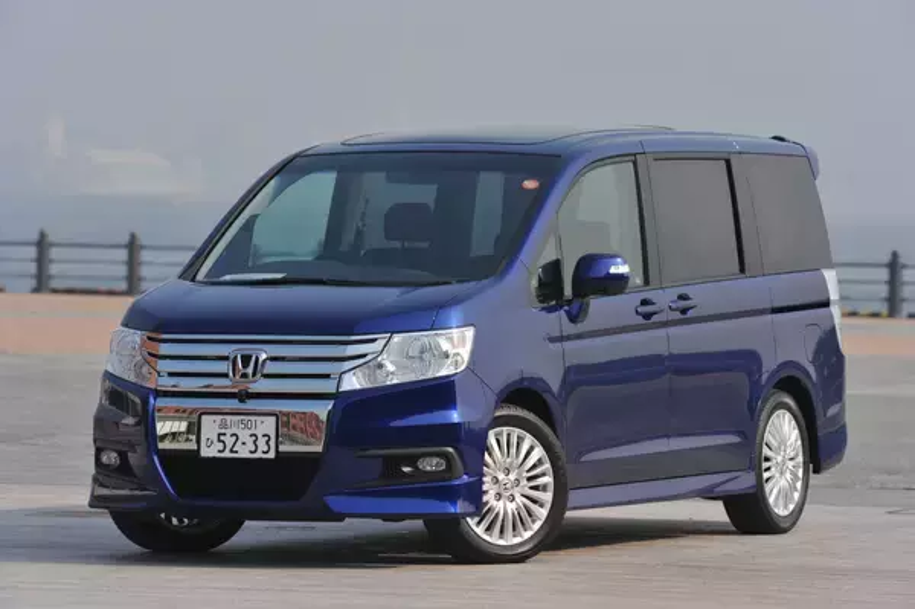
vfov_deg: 6.2
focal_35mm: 220
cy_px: 304
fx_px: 5587
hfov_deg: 9.4
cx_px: 458
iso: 200
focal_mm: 220
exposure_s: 1/640
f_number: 8
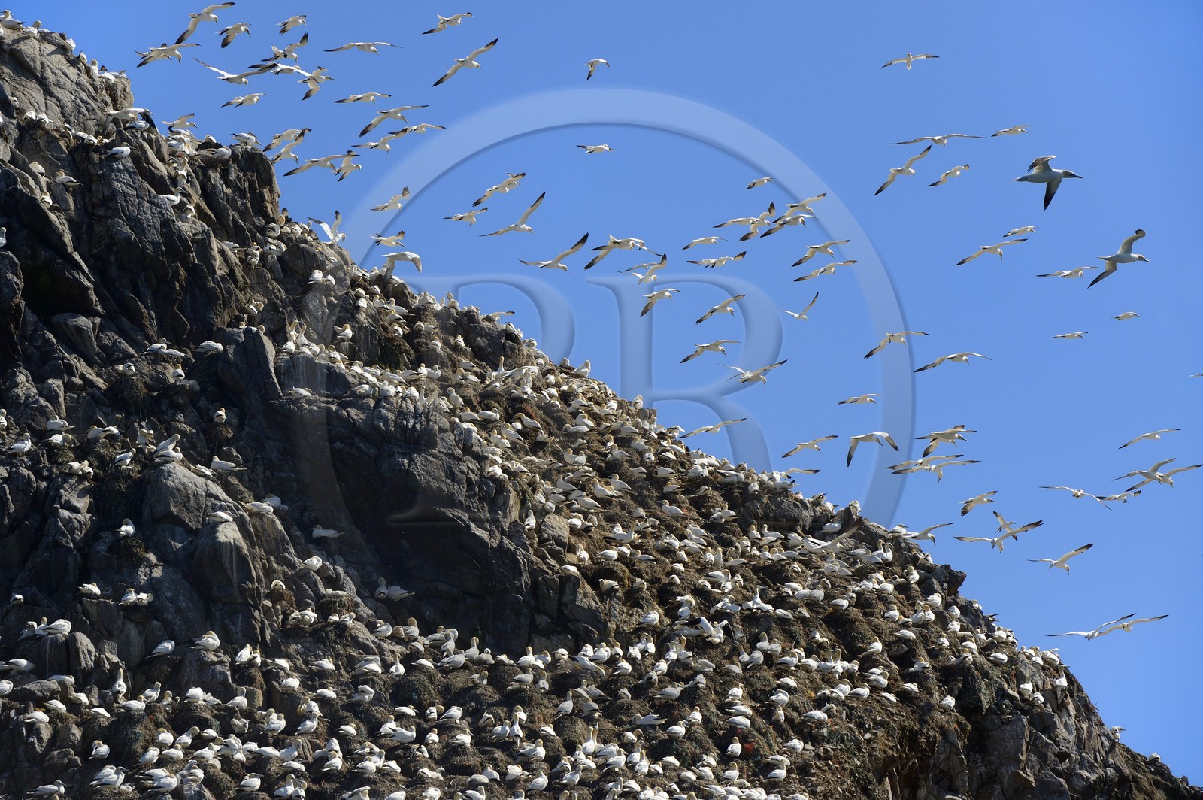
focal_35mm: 180
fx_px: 6010
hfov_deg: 11.4
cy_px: 400
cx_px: 602
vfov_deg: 7.6
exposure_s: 1/1600
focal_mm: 180
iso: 400
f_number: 10
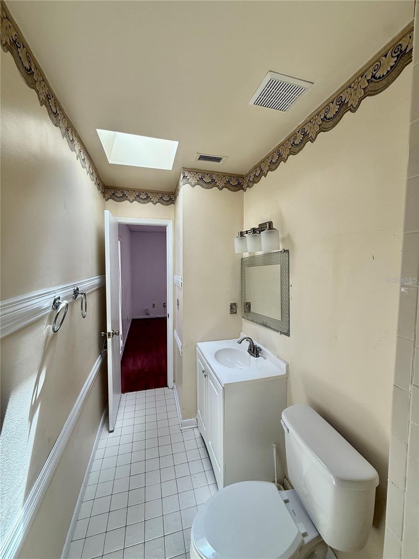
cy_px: 280
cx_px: 210
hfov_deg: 85.7
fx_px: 226
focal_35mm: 14
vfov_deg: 102.1
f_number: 2.2
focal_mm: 2.22
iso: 64
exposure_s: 1/101
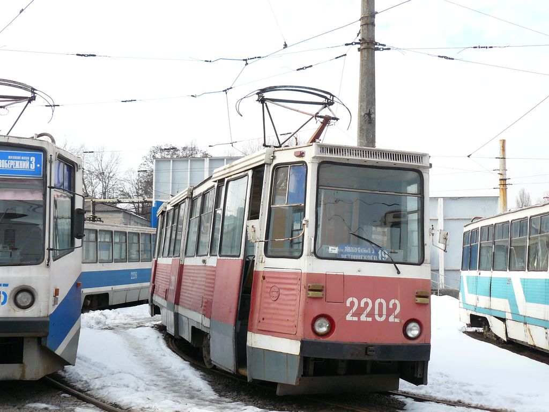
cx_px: 274
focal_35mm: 54
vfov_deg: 27.0
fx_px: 856
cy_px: 206
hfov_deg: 35.5
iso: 200
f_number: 2.8
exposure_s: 1/1000
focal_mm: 8.9
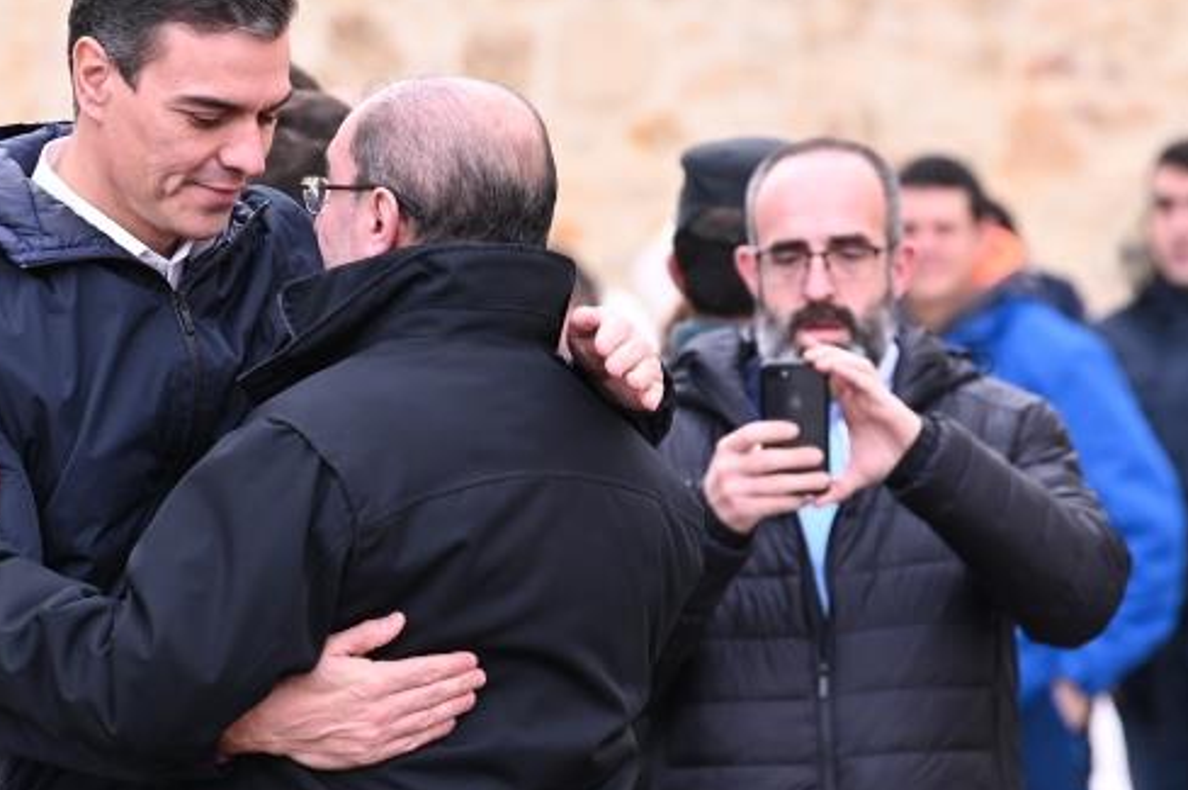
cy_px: 344
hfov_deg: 5.5
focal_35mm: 377
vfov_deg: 3.6
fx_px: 12428
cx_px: 155
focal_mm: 180
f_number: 4.5
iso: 640
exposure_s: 1/640
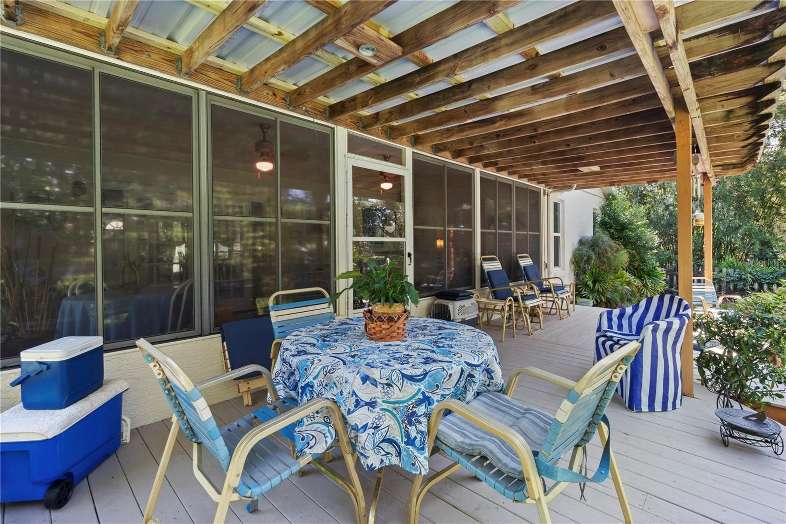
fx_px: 327
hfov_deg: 100.4
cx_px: 393
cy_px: 262
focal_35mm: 15
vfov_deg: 77.3
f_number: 8
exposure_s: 1/2
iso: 100
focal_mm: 10
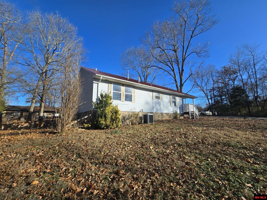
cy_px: 100
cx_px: 134
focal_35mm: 13
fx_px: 100
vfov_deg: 89.9
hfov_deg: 106.2
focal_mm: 2.2
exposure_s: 1/1484
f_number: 2.2
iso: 50
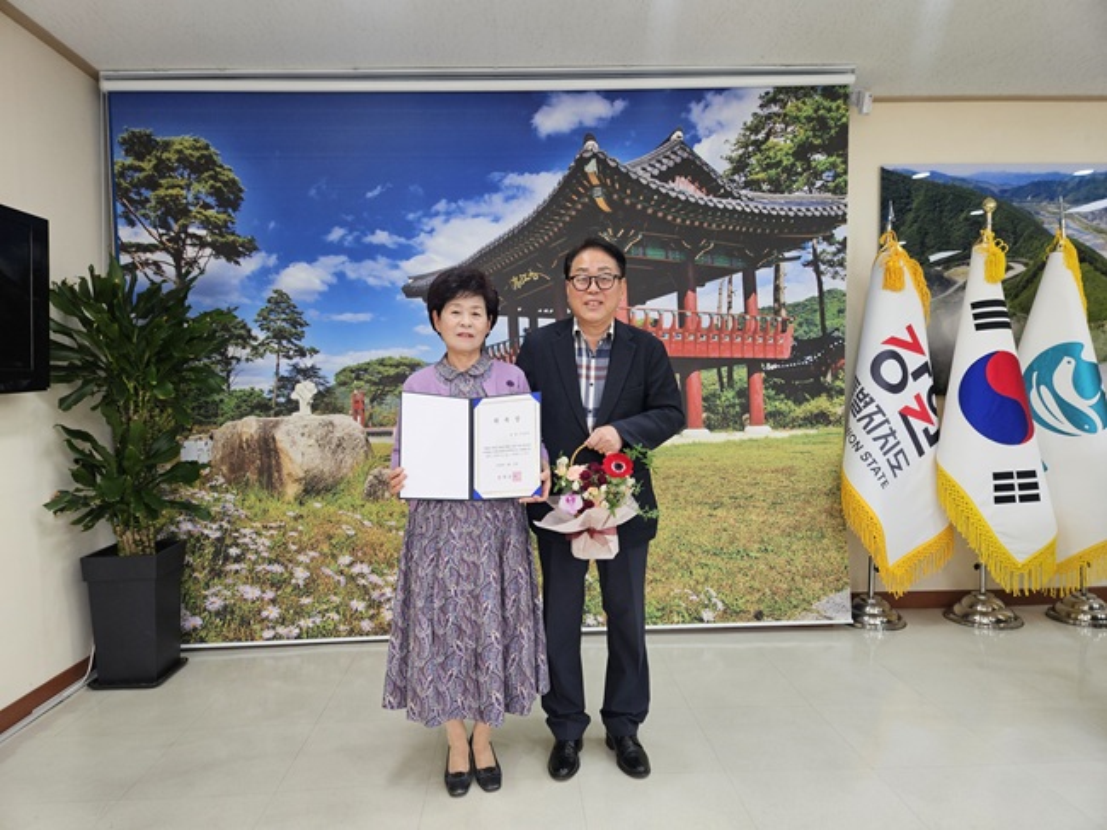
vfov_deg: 58.8
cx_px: 554
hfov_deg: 73.9
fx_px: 735
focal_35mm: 23
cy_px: 415
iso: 80
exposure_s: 1/120
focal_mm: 5.4
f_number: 1.8
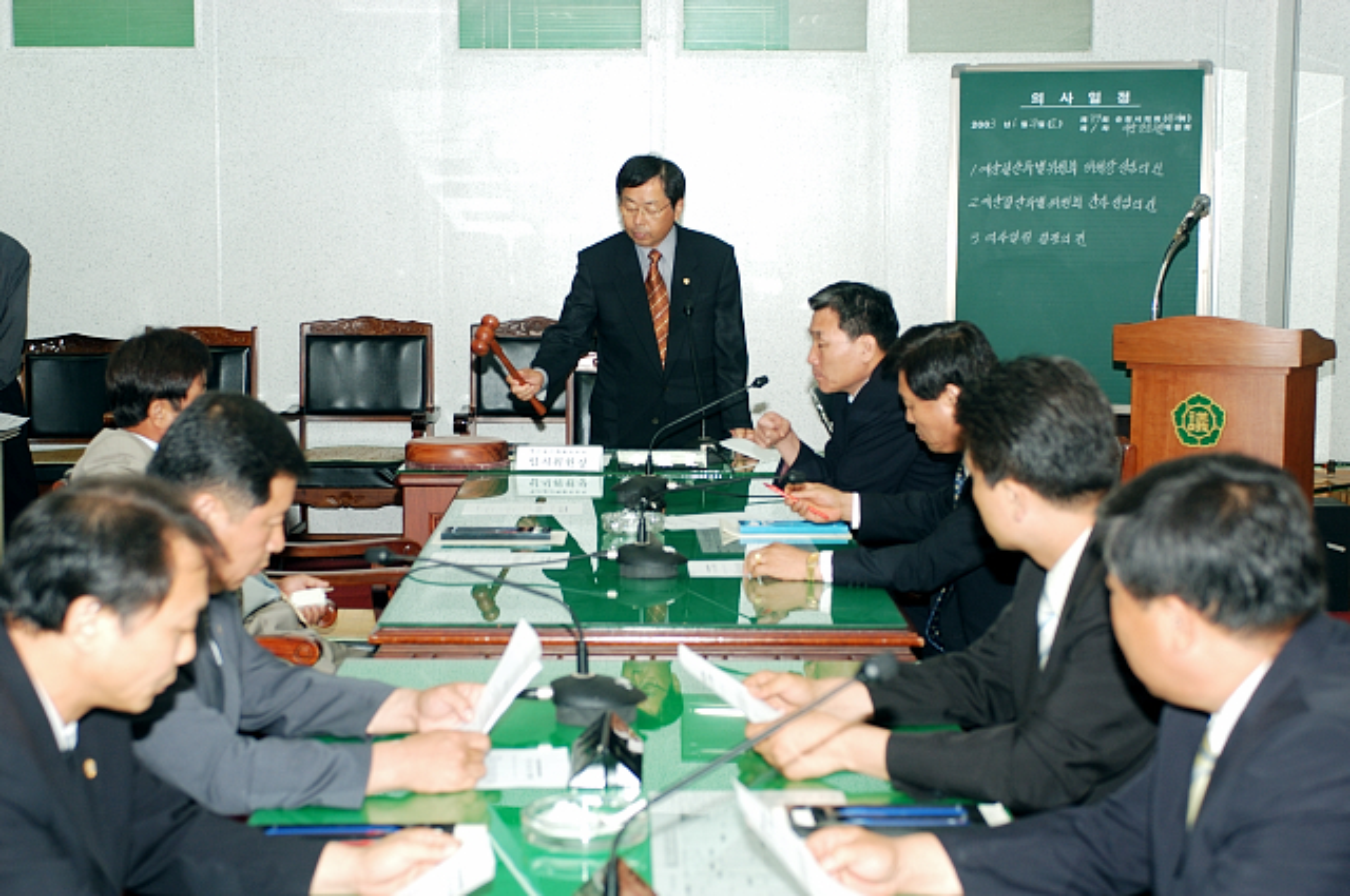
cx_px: 675
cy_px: 448
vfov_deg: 20.1
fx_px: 2528
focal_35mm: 68
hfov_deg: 29.9
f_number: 3.5
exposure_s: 1/60
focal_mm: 45
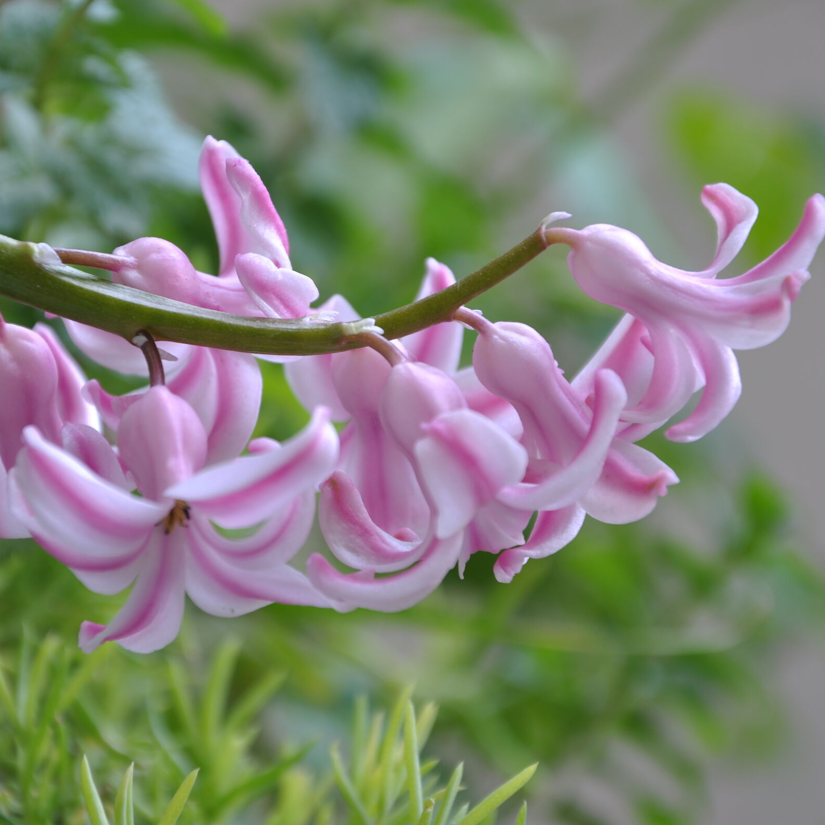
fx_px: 5437
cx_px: 320
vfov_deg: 8.7
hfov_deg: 8.7
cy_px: 412
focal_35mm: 202
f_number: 5.6
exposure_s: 1/20
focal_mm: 105
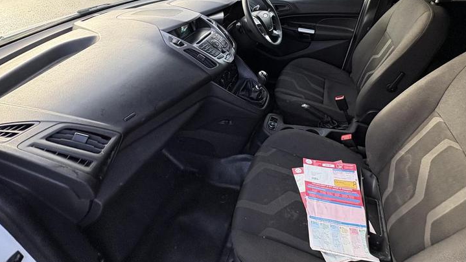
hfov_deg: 88.9
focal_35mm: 19
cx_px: 267
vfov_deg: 54.1
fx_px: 235
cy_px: 49
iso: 125
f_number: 2.2
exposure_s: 1/109
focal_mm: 2.22
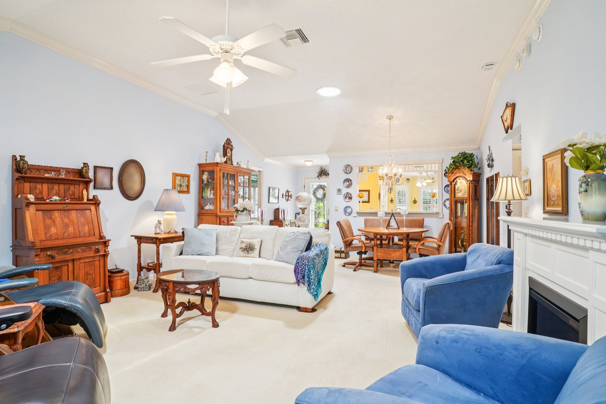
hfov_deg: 93.3
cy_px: 202
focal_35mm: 17
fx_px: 286
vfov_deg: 70.4
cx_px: 303
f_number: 9
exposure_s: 1/15
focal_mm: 17
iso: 400
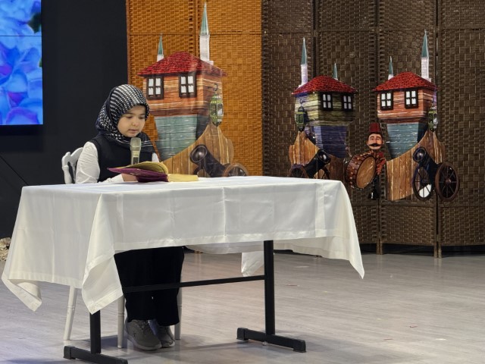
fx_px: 1681
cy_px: 182
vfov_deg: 12.3
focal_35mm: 120
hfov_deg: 16.4
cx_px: 242
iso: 400
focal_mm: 15.66
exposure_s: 1/100
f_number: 2.8
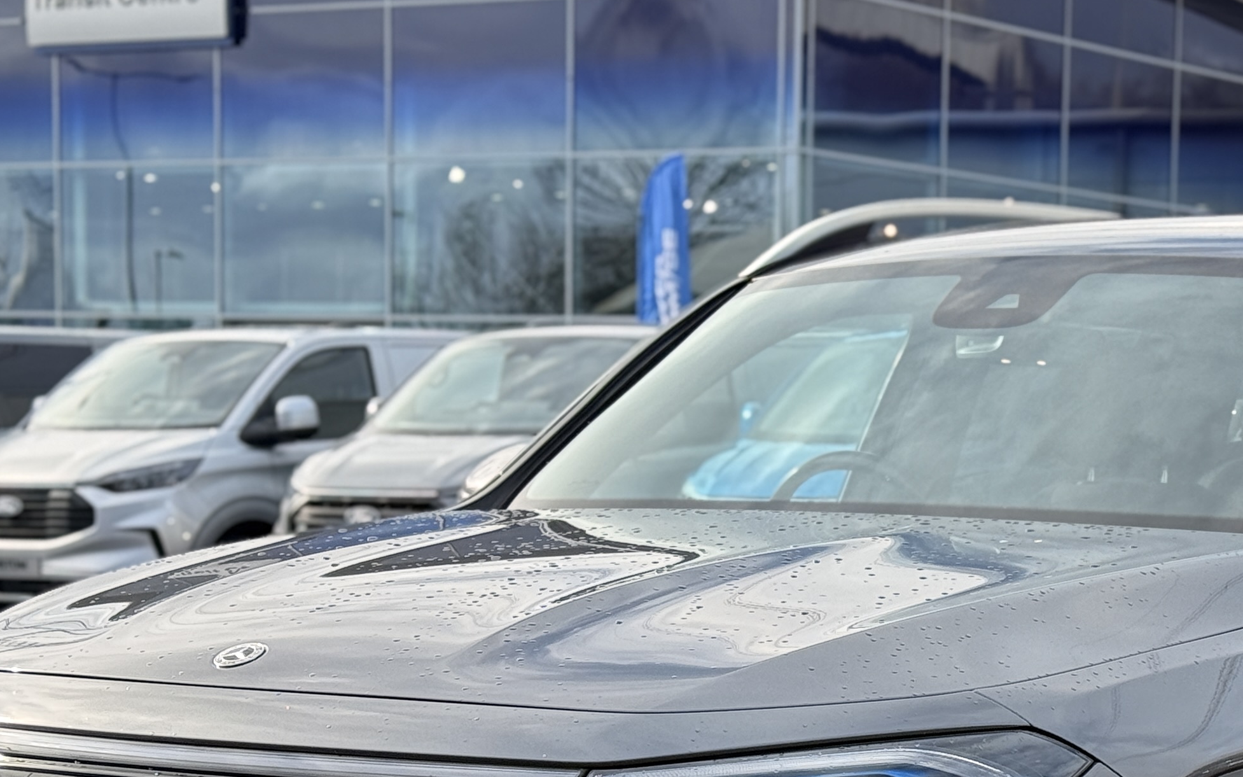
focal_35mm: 105
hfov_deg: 19.6
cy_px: 833
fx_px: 3557
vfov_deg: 12.3
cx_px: 980
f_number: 1.78
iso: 64
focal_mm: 6.76
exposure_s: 1/2033
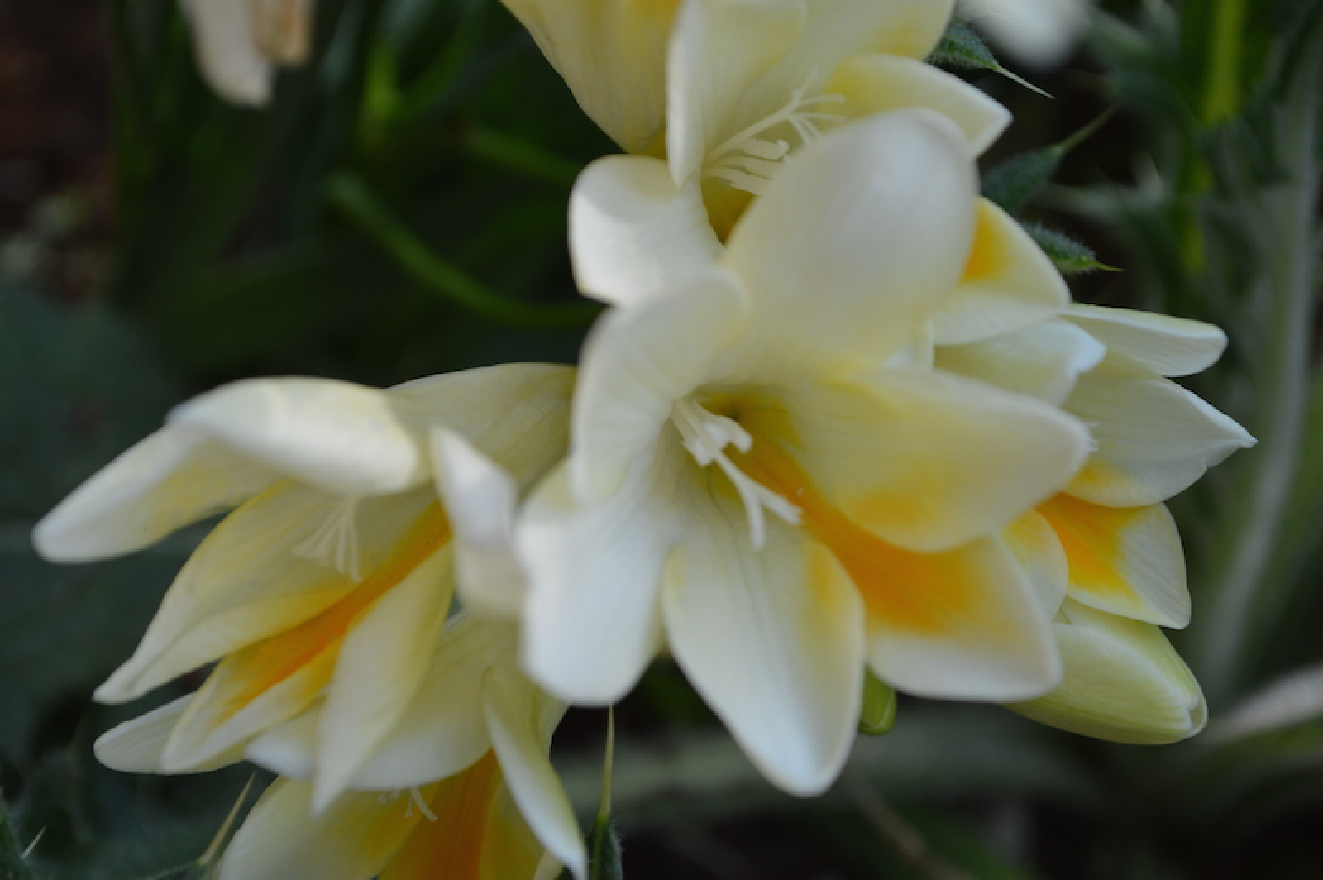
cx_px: 662
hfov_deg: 29.3
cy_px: 440
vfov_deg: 19.7
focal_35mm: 69
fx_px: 2534
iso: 160
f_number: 5.6
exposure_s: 1/125
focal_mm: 46
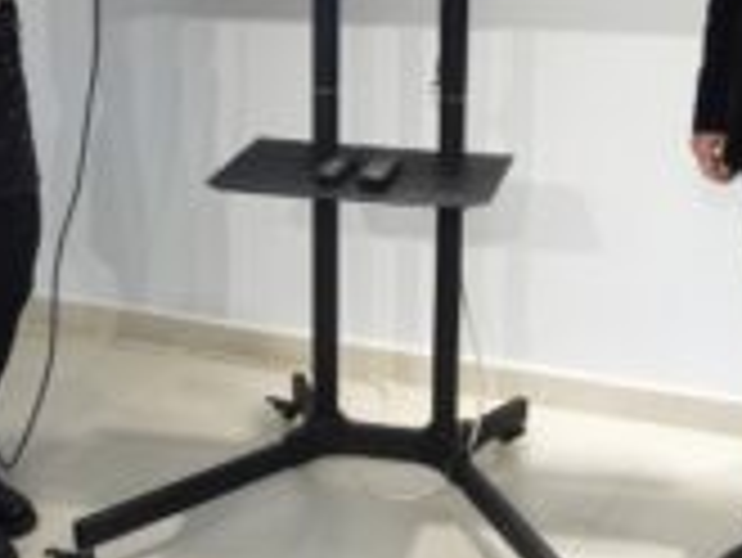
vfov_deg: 23.8
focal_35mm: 61
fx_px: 1308
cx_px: 522
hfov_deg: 31.3
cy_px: 128
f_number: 3.5
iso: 320
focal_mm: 4.25
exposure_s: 1/125
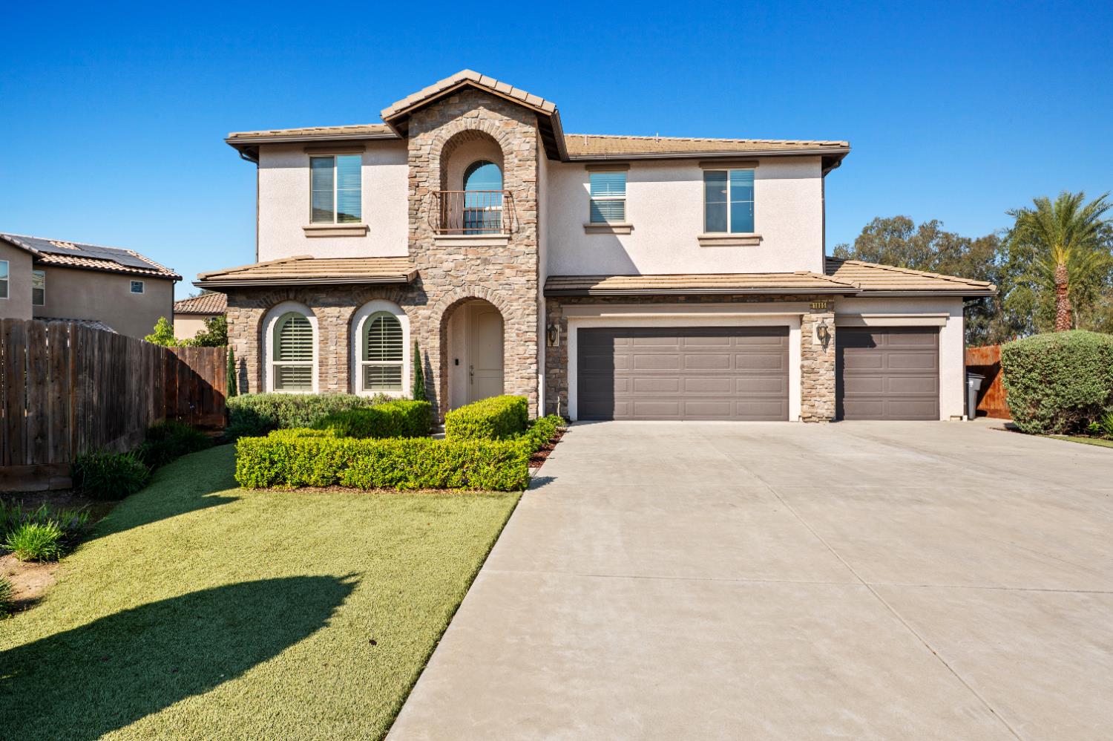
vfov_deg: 57.2
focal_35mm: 22
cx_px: 556
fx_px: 680
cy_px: 370
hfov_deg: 78.6
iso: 250
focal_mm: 22
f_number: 9
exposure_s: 1/250
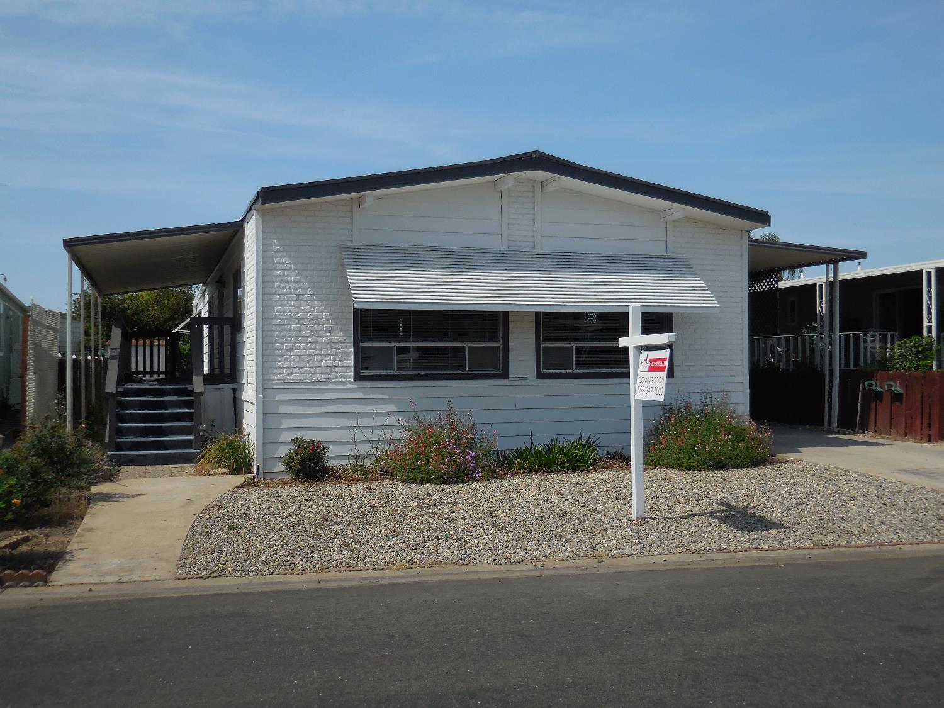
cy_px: 354
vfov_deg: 42.9
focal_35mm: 33
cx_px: 472
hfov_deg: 55.4
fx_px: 900
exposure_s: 1/500
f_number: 7.4
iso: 125
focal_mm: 5.9
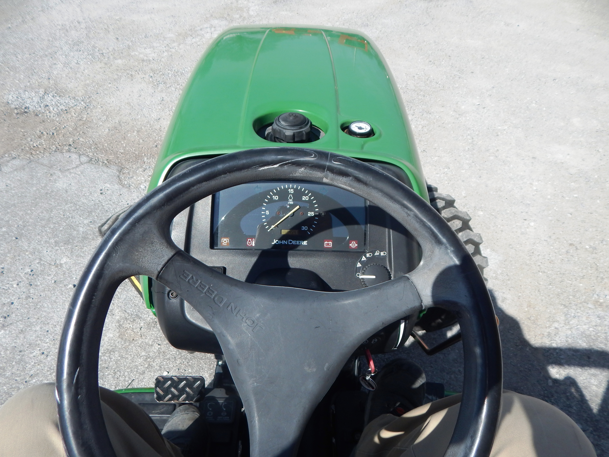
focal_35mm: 22
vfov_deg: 61.1
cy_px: 228
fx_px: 387
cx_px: 304
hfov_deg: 76.4
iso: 125
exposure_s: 1/500
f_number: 6
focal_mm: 4
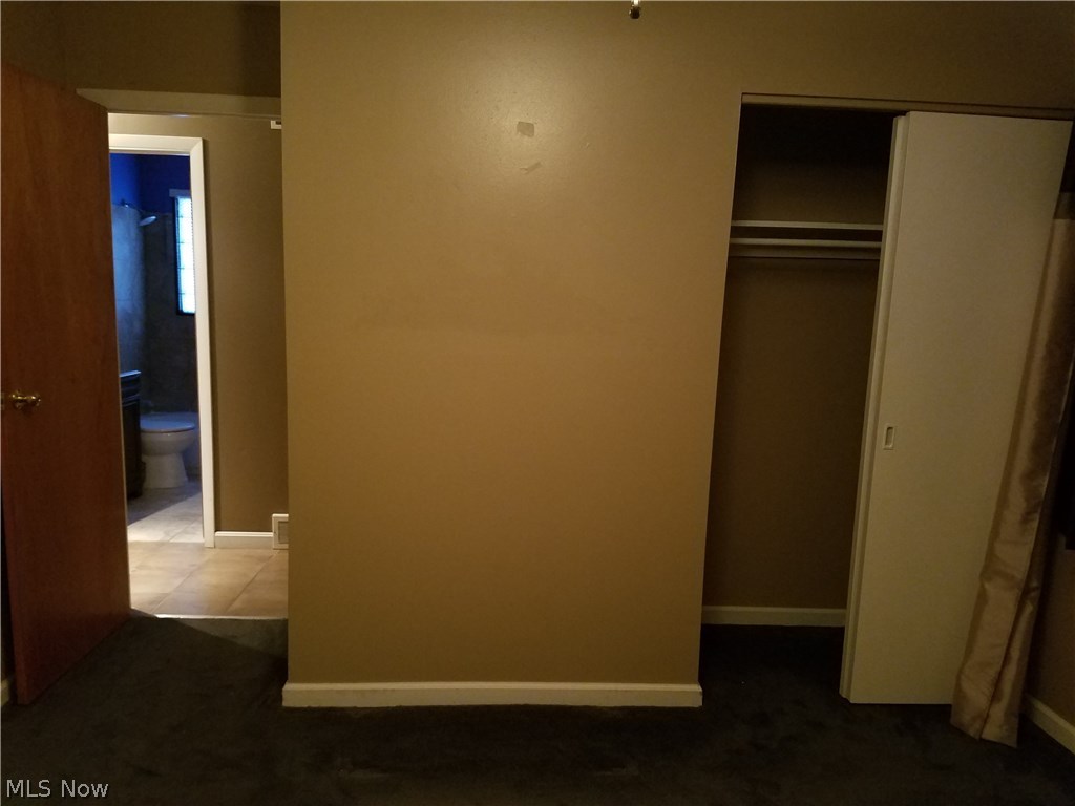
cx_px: 538
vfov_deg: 53.1
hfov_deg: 67.3
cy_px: 403
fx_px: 807
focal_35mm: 26
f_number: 1.7
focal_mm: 4.2
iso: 400
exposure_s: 1/10
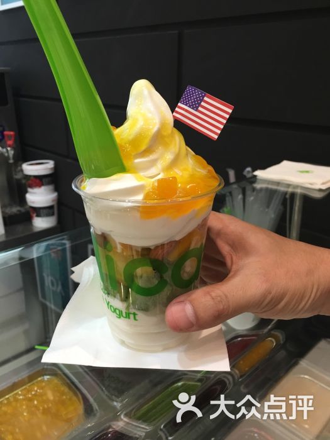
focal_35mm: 29
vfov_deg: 61.7
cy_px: 220
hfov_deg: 48.2
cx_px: 165
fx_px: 369
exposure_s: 1/17
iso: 40
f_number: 2.2
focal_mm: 4.15
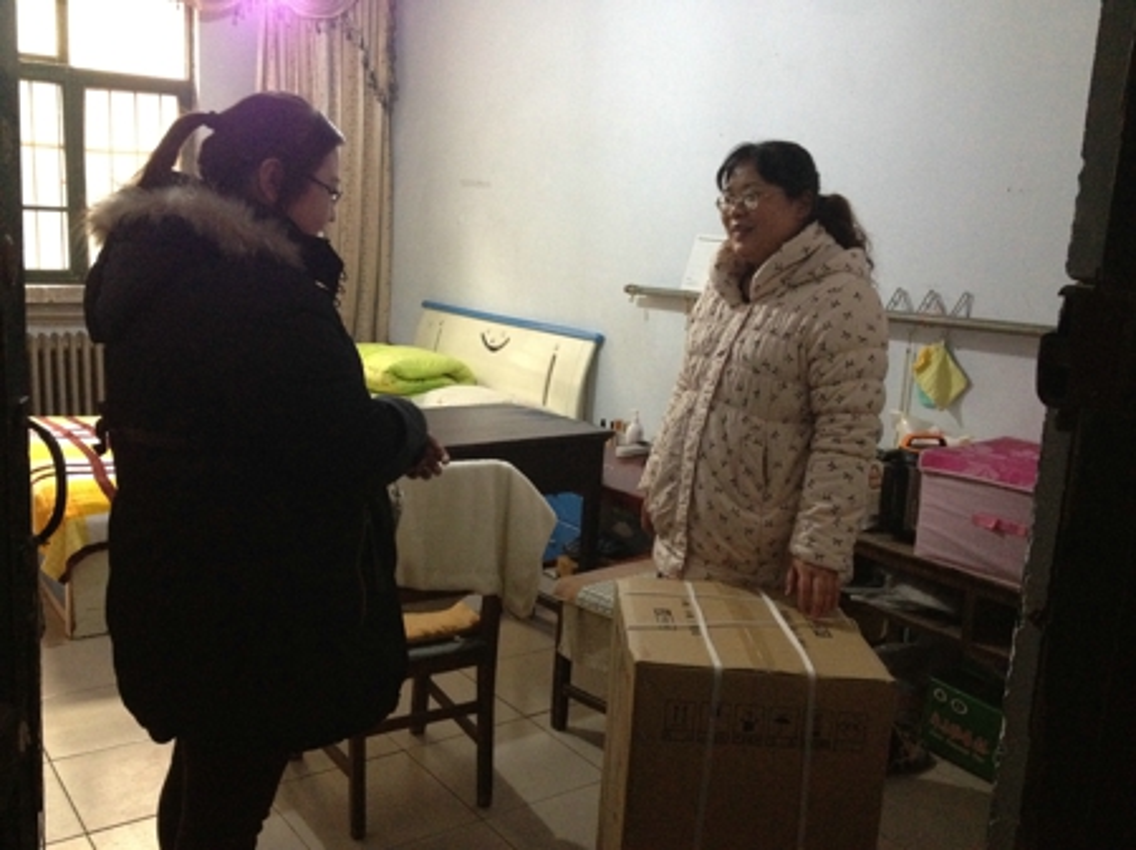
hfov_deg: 52.7
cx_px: 568
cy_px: 425
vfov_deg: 40.7
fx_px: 1148
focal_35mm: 35
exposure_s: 1/15
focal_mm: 4.28
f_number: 2.4
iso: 500
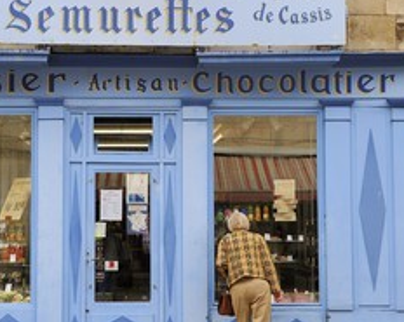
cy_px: 164
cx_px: 125
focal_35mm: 68
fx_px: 812
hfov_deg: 27.7
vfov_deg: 22.4
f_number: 8
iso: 200
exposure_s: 1/160
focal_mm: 40
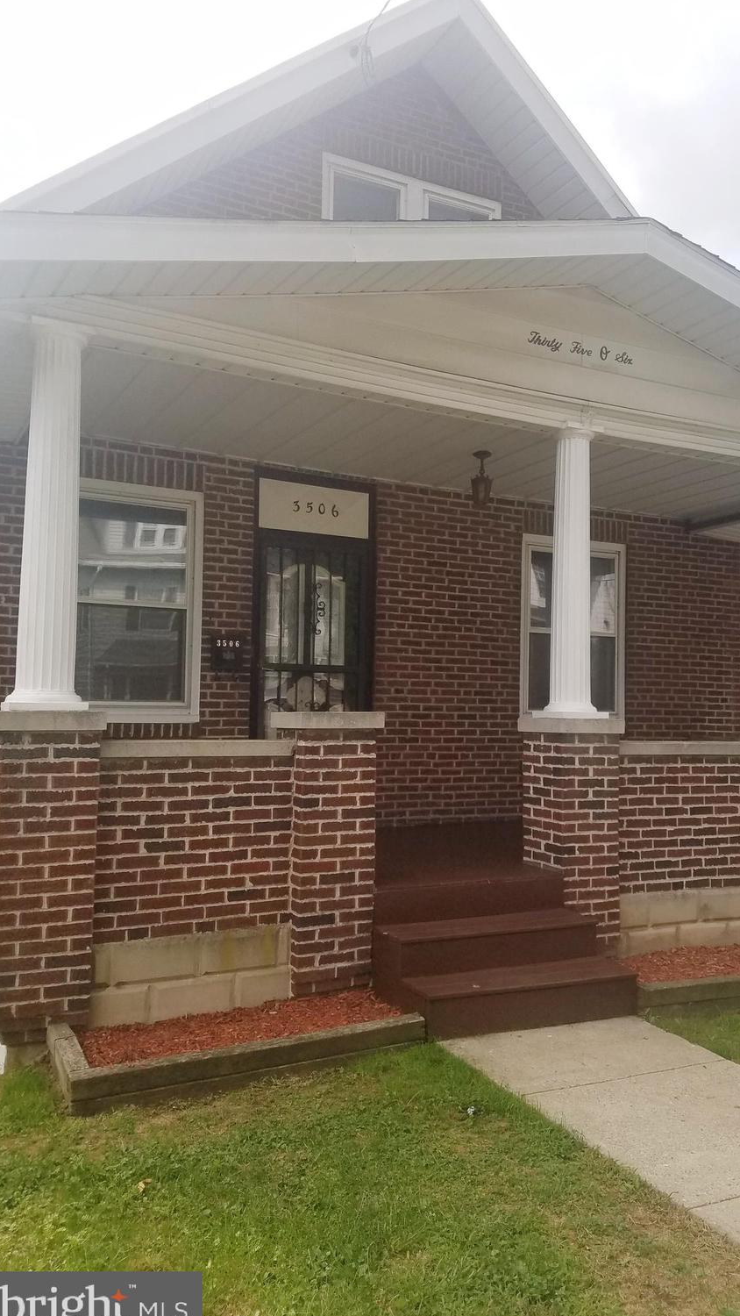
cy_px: 669
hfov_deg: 39.7
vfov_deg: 66.1
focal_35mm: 29
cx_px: 488
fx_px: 1011
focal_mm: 4.2
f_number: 1.7
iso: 50
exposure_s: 1/1664
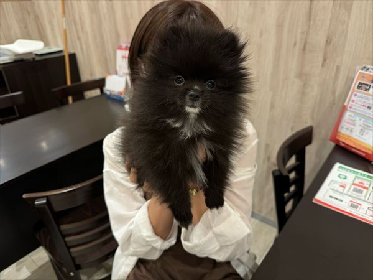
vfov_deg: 56.8
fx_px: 259
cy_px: 140
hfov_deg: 71.6
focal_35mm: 24
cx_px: 186
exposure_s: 1/120
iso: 100
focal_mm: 6.76
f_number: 1.78
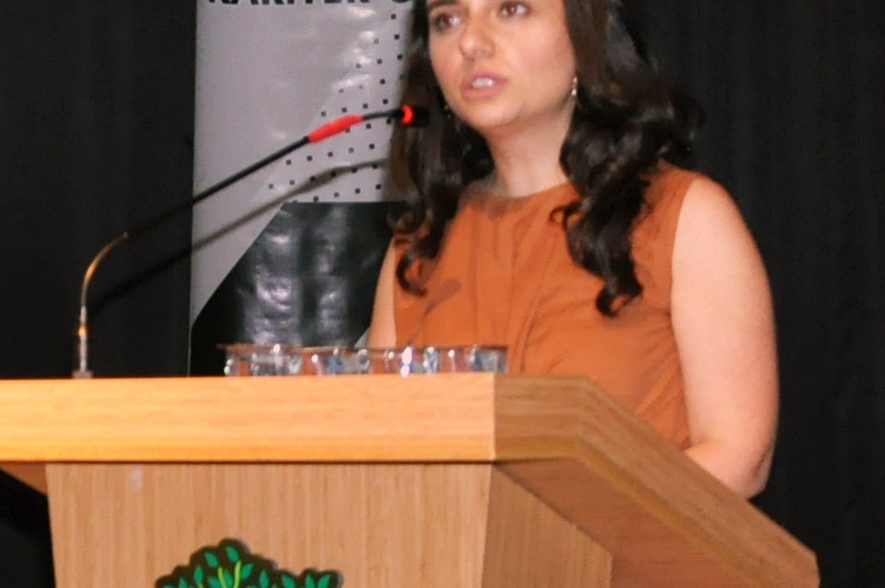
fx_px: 3517
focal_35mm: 143
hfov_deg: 13.2
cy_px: 257
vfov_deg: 9.5
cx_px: -587
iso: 800
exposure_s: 1/60
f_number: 3.8
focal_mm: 21
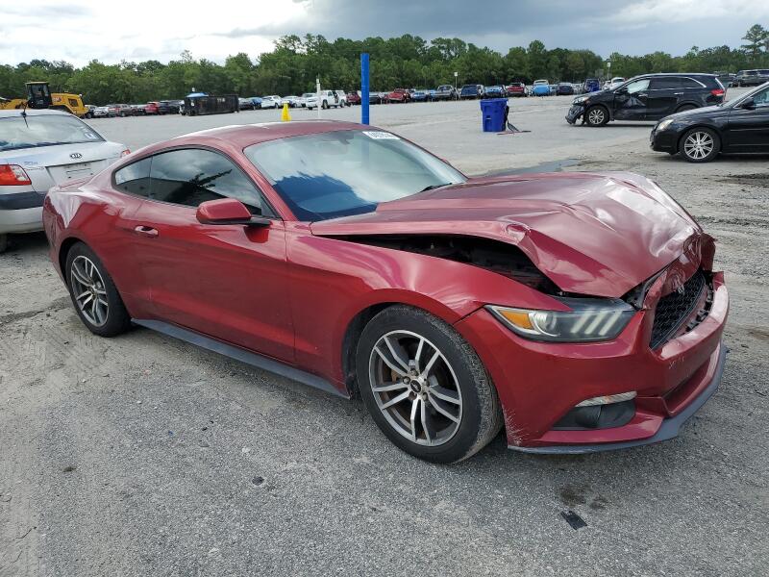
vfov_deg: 53.1
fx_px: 578
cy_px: 288
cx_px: 384
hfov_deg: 67.3
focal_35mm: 26
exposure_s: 1/2000
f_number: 1.5
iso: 50
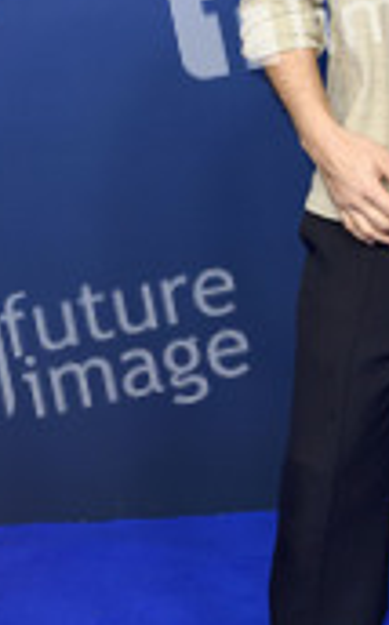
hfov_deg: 9.7
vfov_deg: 15.7
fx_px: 2264
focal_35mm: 133
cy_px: 174
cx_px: 458
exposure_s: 1/320
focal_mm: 56
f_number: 4
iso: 800
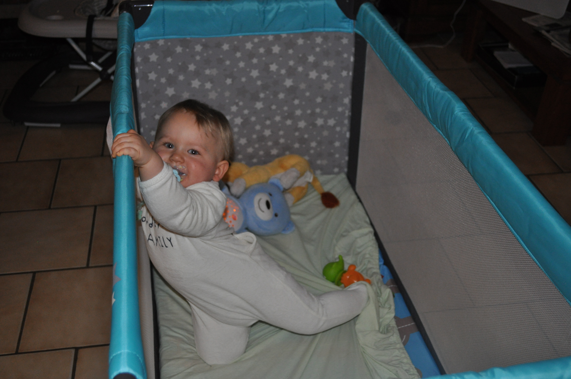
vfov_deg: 34.1
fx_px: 618
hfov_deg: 49.6
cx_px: 286
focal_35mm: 39
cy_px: 190
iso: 800
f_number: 4.2
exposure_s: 1/60
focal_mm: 26
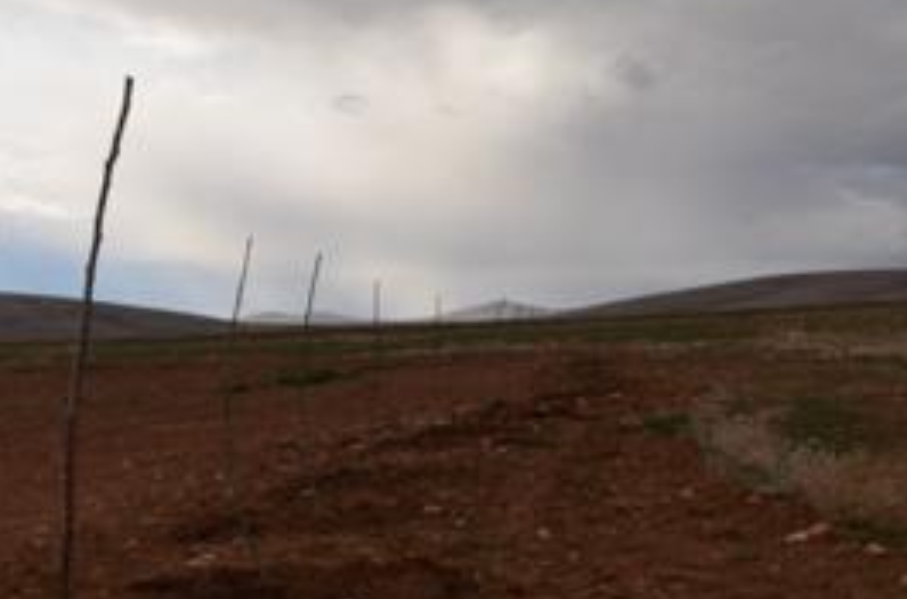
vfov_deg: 15.6
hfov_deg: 22.3
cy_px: 301
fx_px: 2185
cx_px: -68
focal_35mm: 87
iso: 100
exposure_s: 1/200
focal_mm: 24
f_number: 8
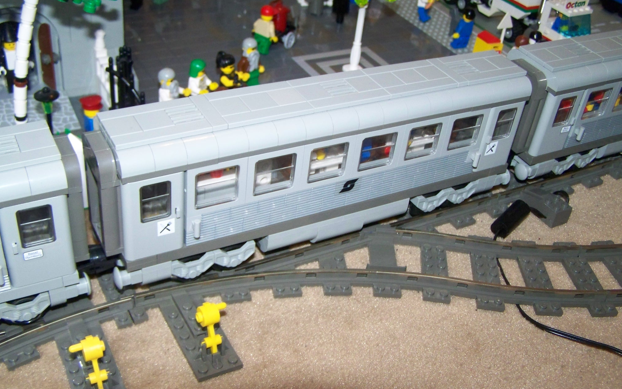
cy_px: 180
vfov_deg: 31.2
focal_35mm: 41
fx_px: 695
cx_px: 315
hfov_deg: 48.2
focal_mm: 6.3
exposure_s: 1/30
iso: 200
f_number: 2.8
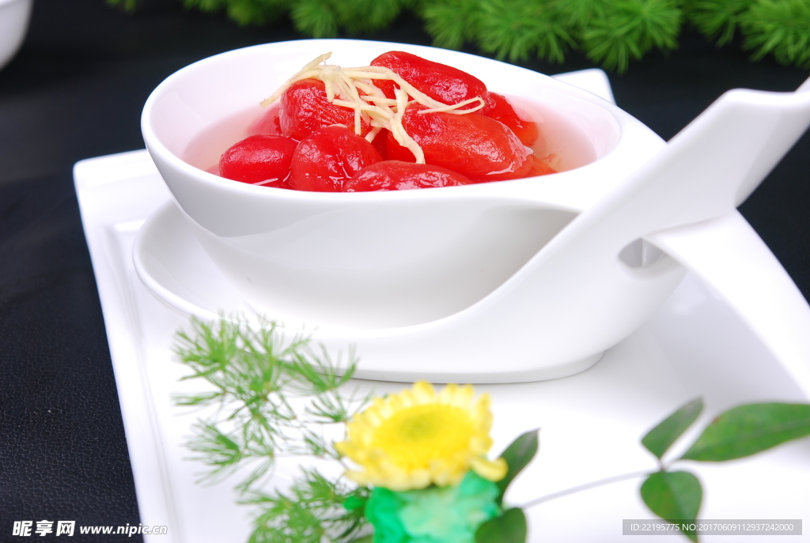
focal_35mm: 90
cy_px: 272
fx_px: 2029
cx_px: 405
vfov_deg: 15.3
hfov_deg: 22.6
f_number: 9
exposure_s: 1/125
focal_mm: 60
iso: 100
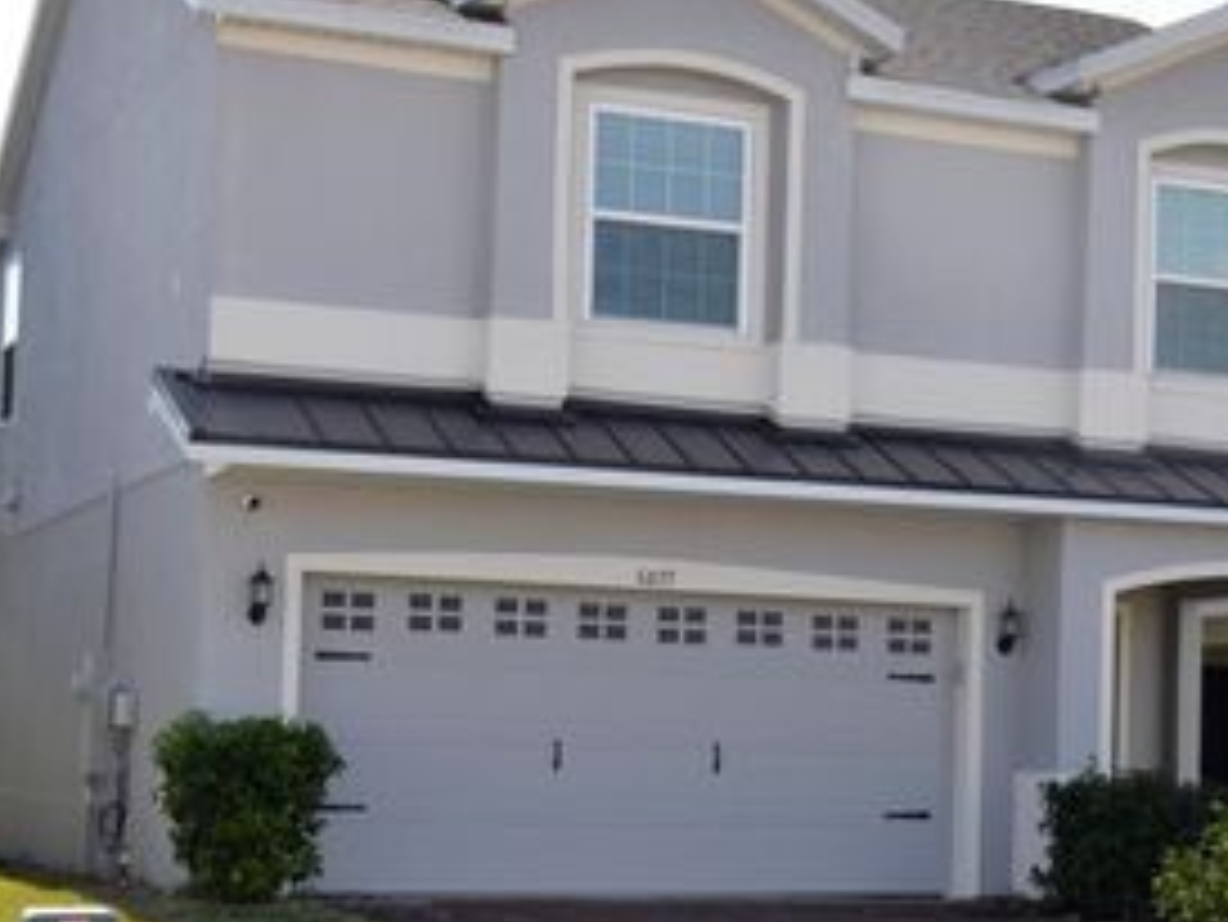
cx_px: 909
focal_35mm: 79
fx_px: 2804
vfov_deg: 18.7
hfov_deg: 24.5
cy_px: 488
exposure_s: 1/250
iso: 100
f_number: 8
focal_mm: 30
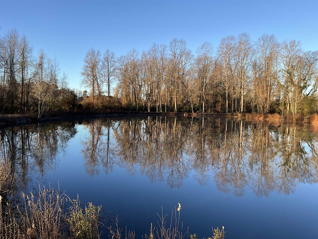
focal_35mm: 29
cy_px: 120
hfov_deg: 61.7
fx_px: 266
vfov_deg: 48.2
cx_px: 159
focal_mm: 3
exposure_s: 1/534
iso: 25
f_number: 1.8
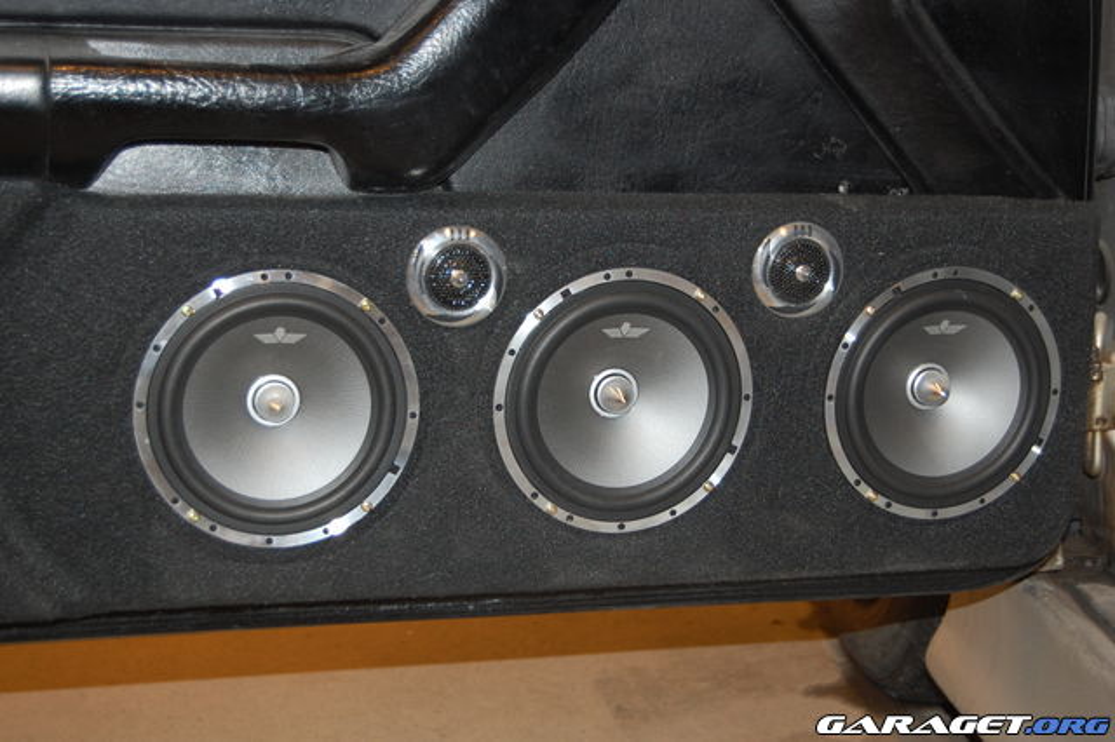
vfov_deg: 22.6
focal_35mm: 60
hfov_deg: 33.4
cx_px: 558
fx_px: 1857
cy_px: 371
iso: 400
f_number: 5
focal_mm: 40
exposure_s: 1/60
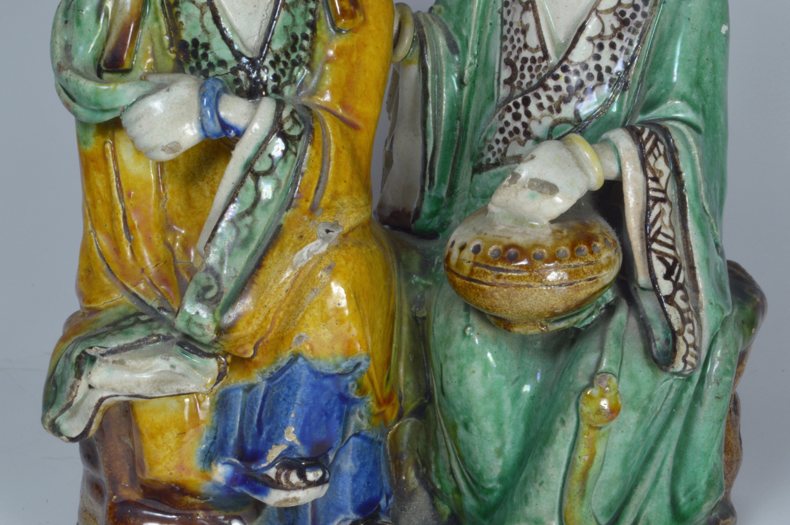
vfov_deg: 18.1
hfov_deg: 27.0
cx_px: 395
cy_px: 262
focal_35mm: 75
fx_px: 1644
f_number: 36
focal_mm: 50
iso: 200
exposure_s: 1/1.6
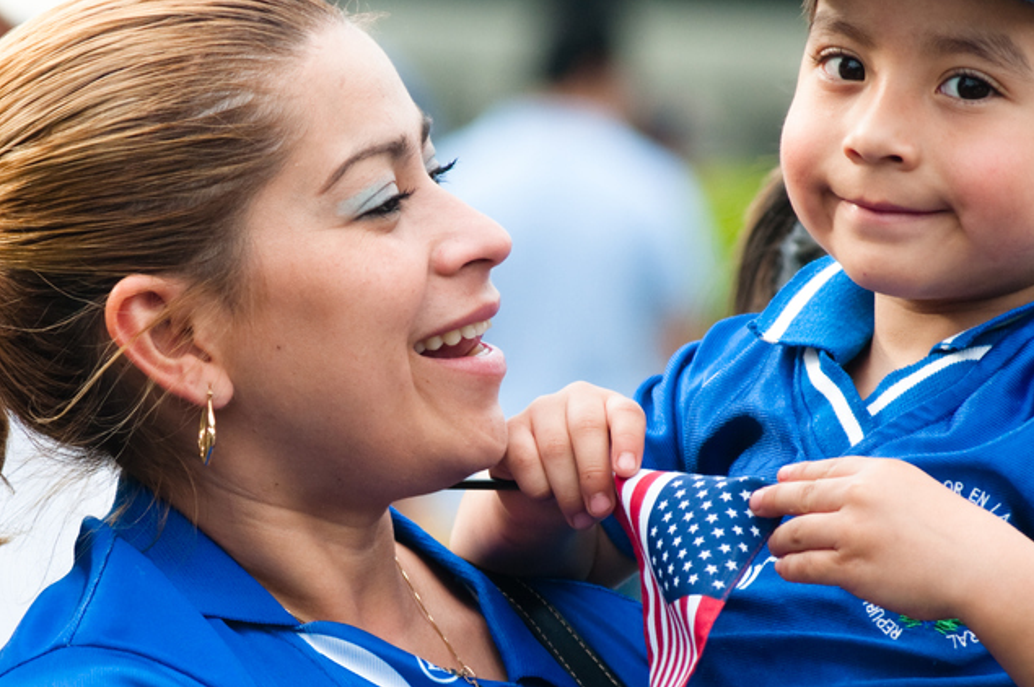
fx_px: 13198
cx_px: 326
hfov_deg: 4.5
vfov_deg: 3.0
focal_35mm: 460
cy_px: 463
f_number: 5
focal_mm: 155
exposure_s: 1/500
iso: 400
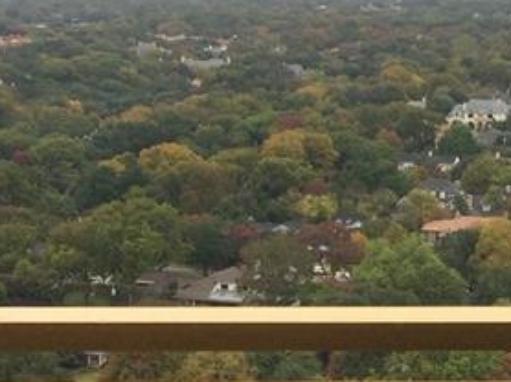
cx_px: 346
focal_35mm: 107
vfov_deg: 13.6
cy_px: 369
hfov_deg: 18.3
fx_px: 1578
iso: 32
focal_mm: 4.15
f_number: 2.2
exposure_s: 1/194
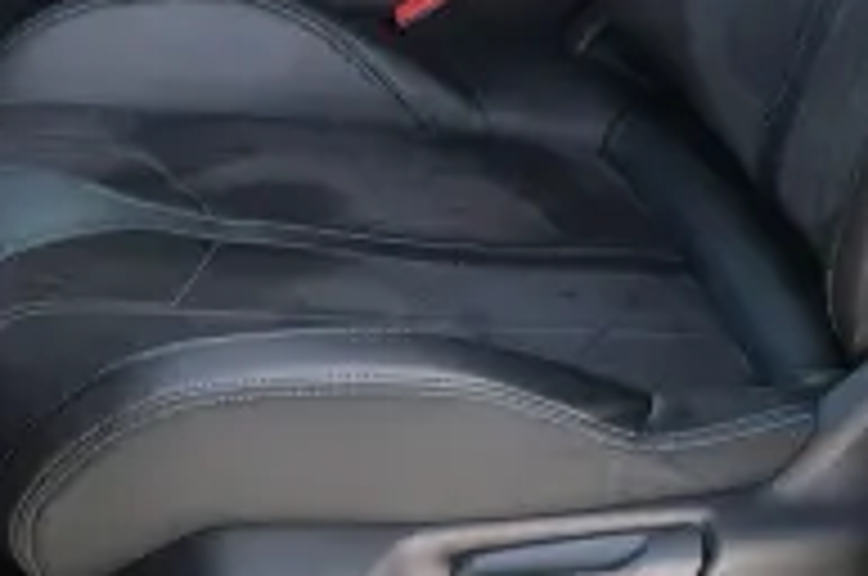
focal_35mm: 103
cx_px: 486
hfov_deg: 19.8
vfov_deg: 12.6
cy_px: -284
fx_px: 2479
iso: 320
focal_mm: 20.5
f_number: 4.5
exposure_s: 1/105
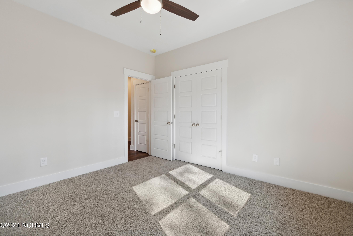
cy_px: 118
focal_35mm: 15
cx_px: 176
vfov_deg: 77.3
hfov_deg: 100.4
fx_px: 147
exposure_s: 1/100
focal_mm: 10
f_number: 5
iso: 100
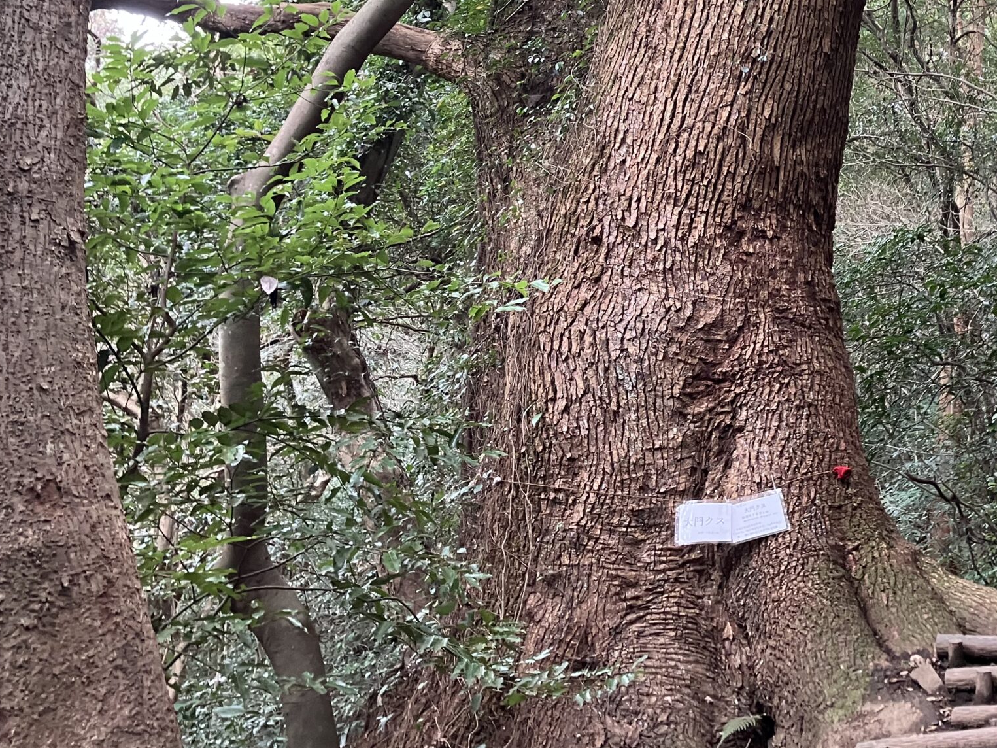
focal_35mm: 47
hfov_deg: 38.9
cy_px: 209
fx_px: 1354
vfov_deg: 30.5
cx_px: 796
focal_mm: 3.99
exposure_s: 1/60
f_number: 1.8
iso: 160
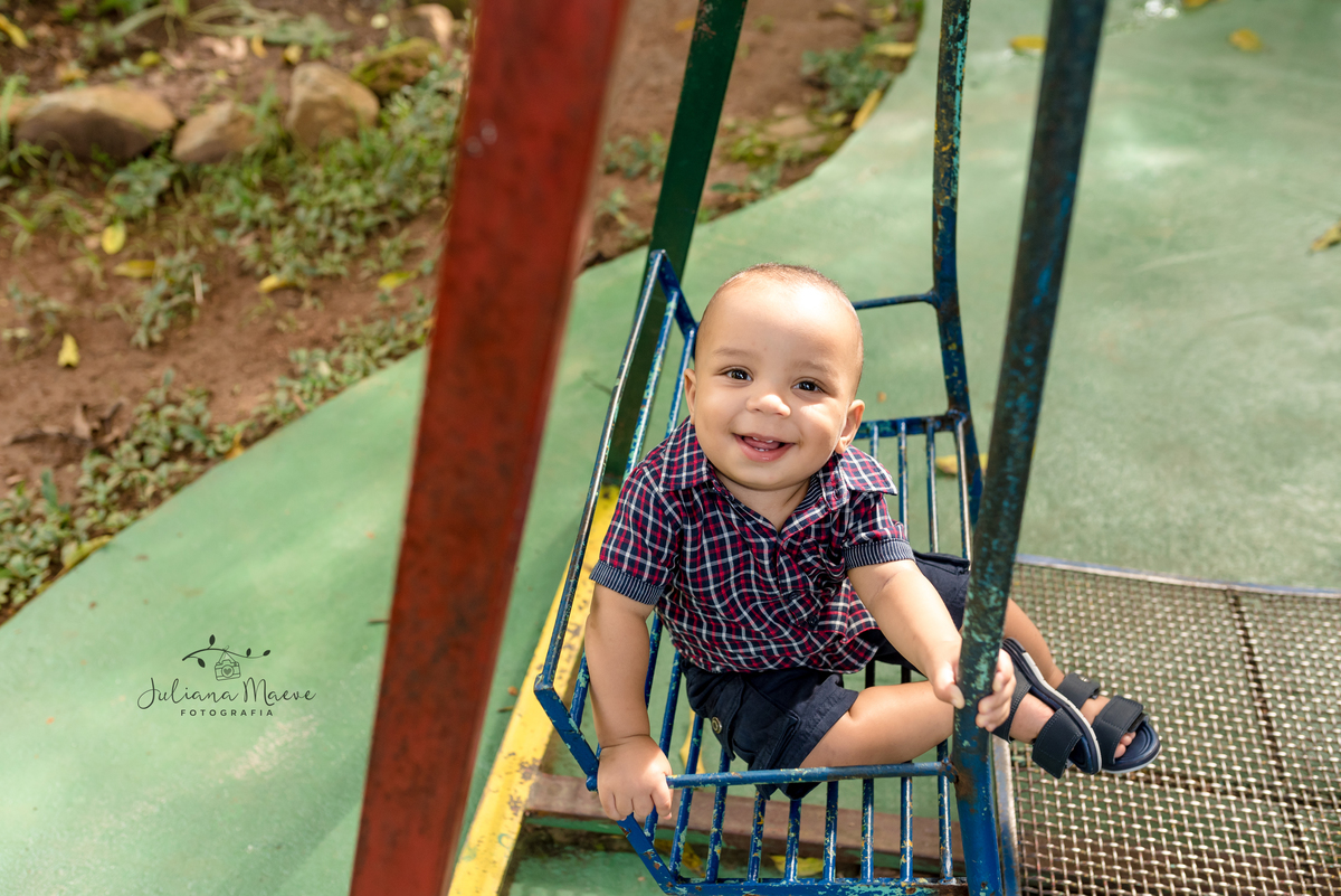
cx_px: 670
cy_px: 448
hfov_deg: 54.4
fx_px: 1304
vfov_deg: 37.9
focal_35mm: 35
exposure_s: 1/500
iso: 500
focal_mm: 35
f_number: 3.5
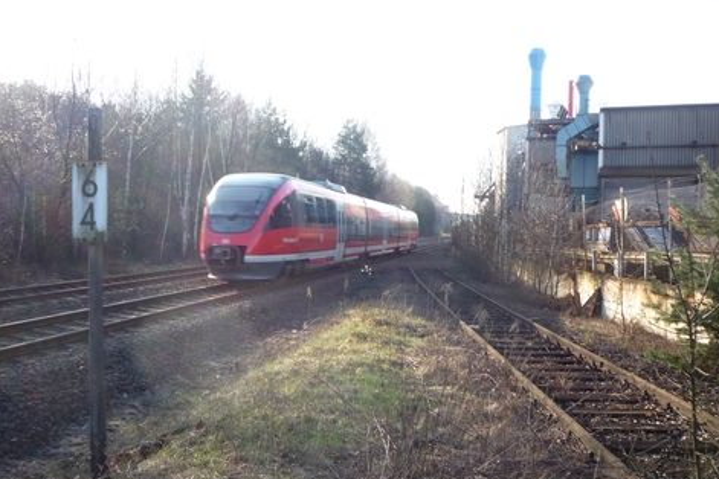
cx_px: 365
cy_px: 252
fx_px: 699
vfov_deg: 37.8
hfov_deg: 54.4
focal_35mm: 35
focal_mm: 5.2
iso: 100
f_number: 4
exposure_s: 1/100
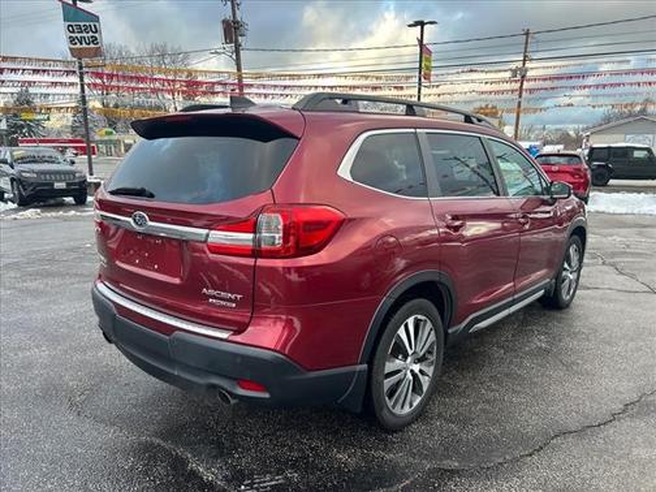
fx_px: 493
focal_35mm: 26
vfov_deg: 53.1
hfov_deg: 67.3
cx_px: 328
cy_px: 246
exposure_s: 1/132
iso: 32
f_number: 1.5
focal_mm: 5.7
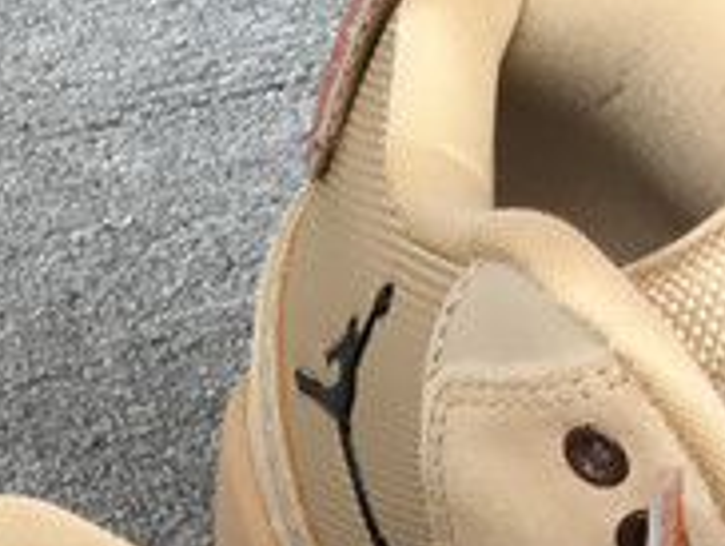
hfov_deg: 12.1
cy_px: 1265
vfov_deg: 8.9
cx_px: -438
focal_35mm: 153
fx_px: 3209
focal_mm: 3.3
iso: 25
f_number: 2.4
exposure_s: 1/100
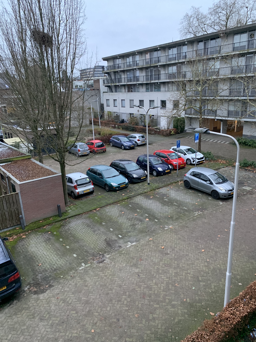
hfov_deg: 53.1
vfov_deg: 67.3
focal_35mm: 26
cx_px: 128
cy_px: 171
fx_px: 256
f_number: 1.8
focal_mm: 4.25
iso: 320
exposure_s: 1/60
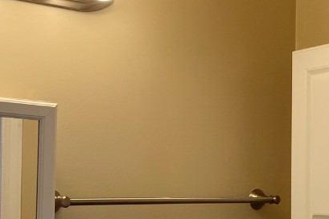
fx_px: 667
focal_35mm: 73
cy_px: 187
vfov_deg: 18.4
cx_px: 224
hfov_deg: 27.5
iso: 50
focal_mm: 3.99
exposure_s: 1/60
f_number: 1.8
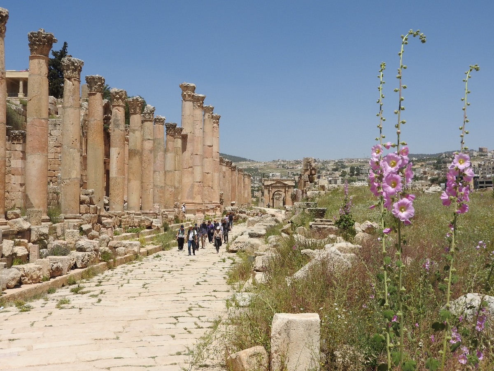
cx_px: 247
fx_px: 571
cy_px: 186
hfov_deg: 46.8
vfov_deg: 36.0
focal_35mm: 40
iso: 100
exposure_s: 1/1600
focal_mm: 7.2
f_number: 3.8
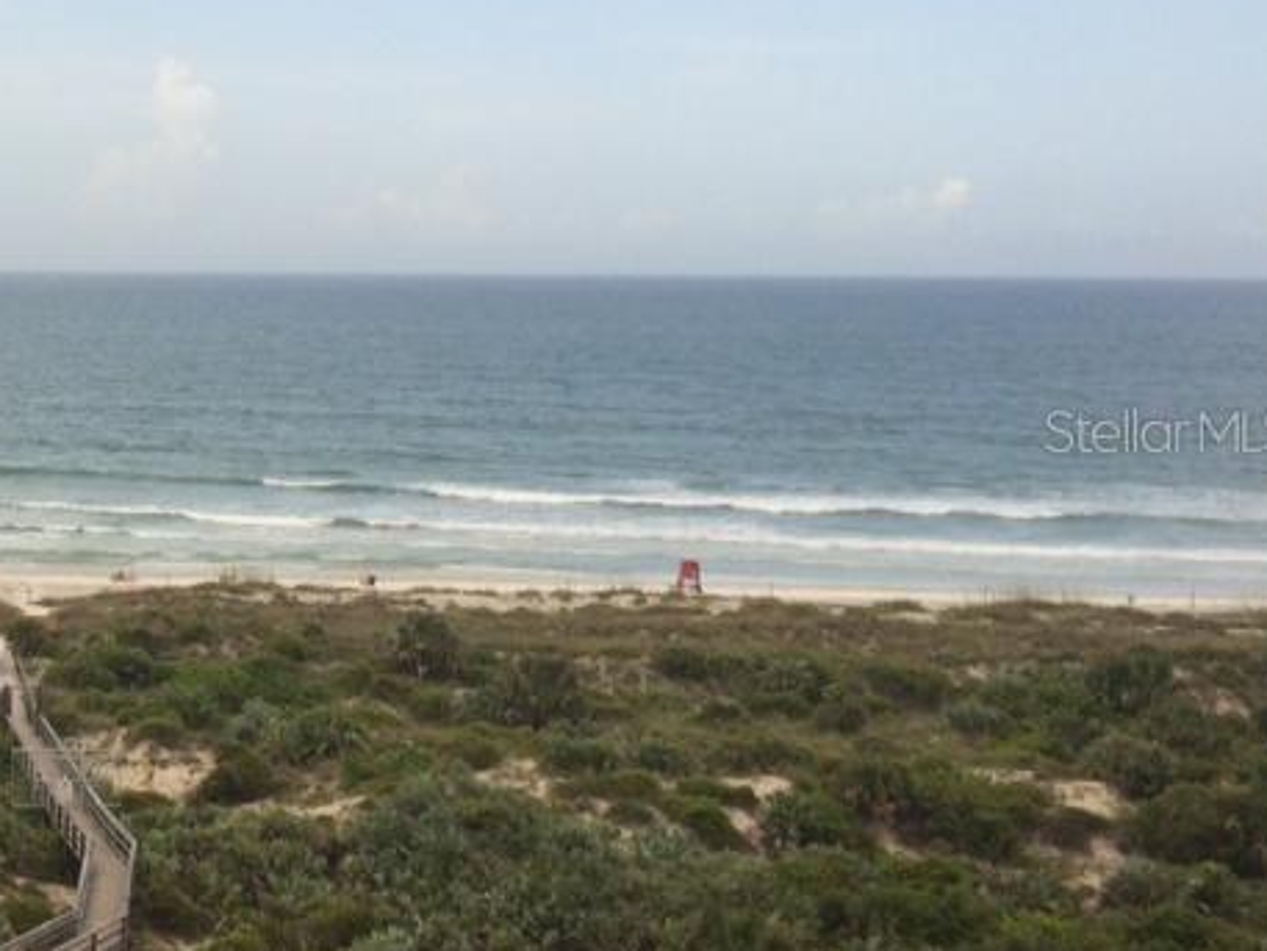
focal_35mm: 65
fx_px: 2380
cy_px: 431
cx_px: -114
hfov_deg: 27.4
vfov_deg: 22.6
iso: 32
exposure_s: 1/1466
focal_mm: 4.15
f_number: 2.2
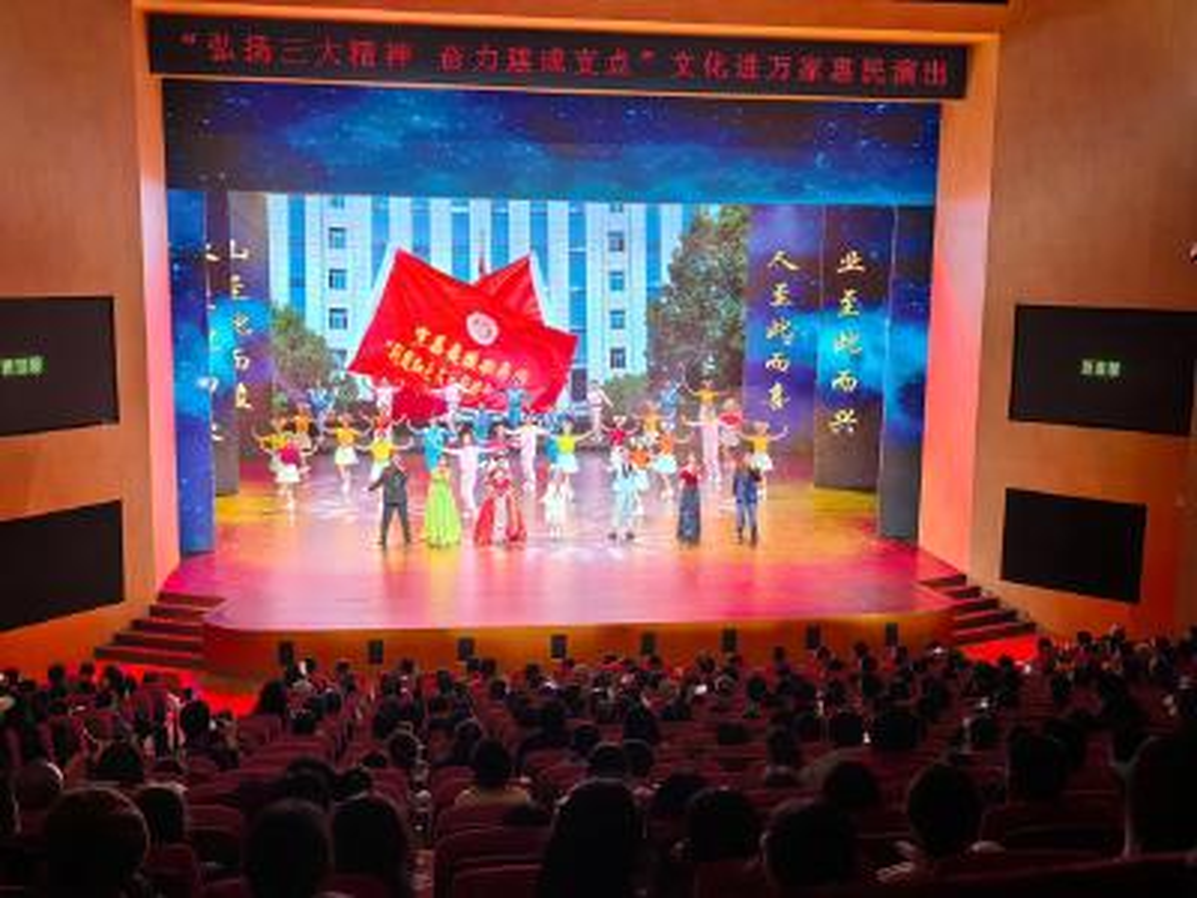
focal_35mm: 37
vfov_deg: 38.7
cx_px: 598
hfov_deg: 50.1
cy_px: 449
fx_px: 1279
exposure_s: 1/100
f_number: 1.4
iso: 125
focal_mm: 6.98
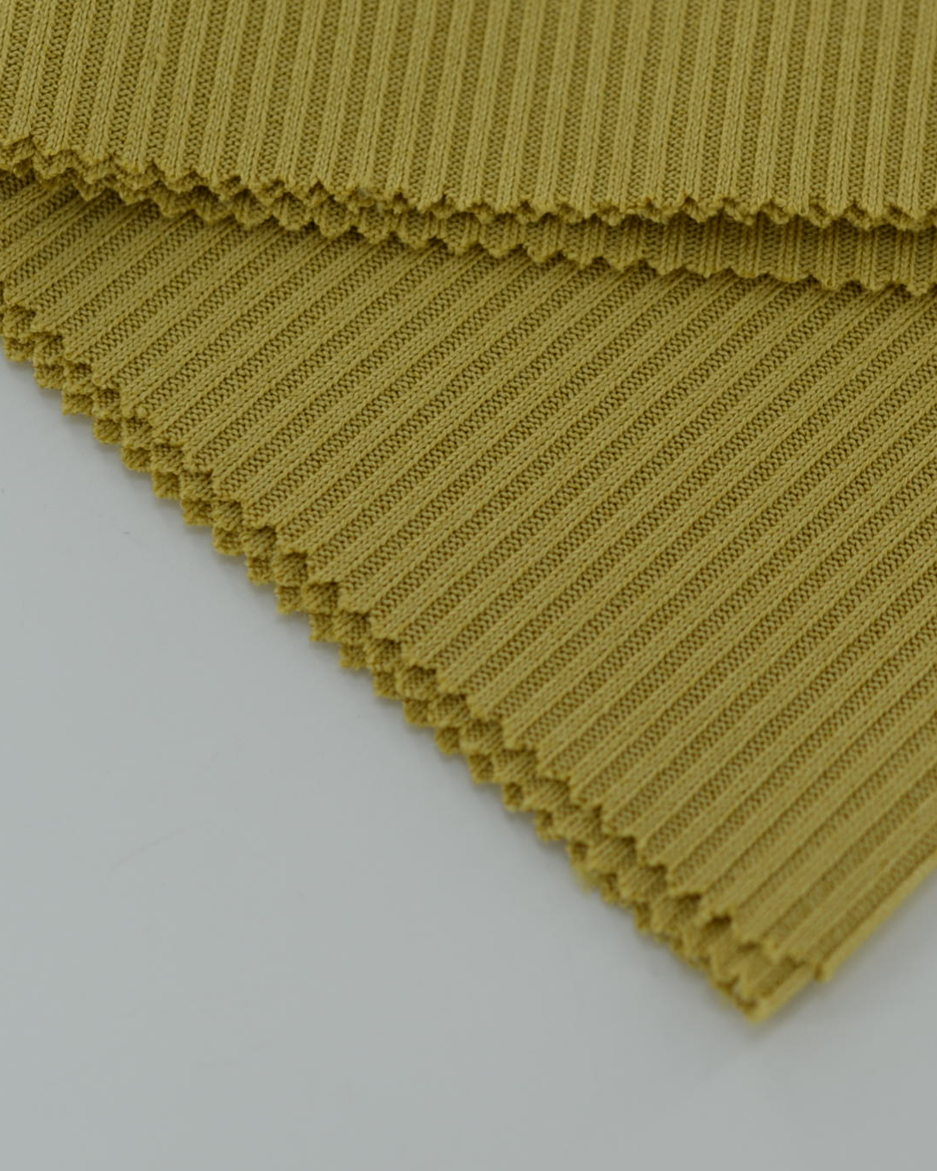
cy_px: 362
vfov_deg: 18.4
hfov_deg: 14.6
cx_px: 866
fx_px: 3606
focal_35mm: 104
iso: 100
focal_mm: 50
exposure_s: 1/320
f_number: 3.5
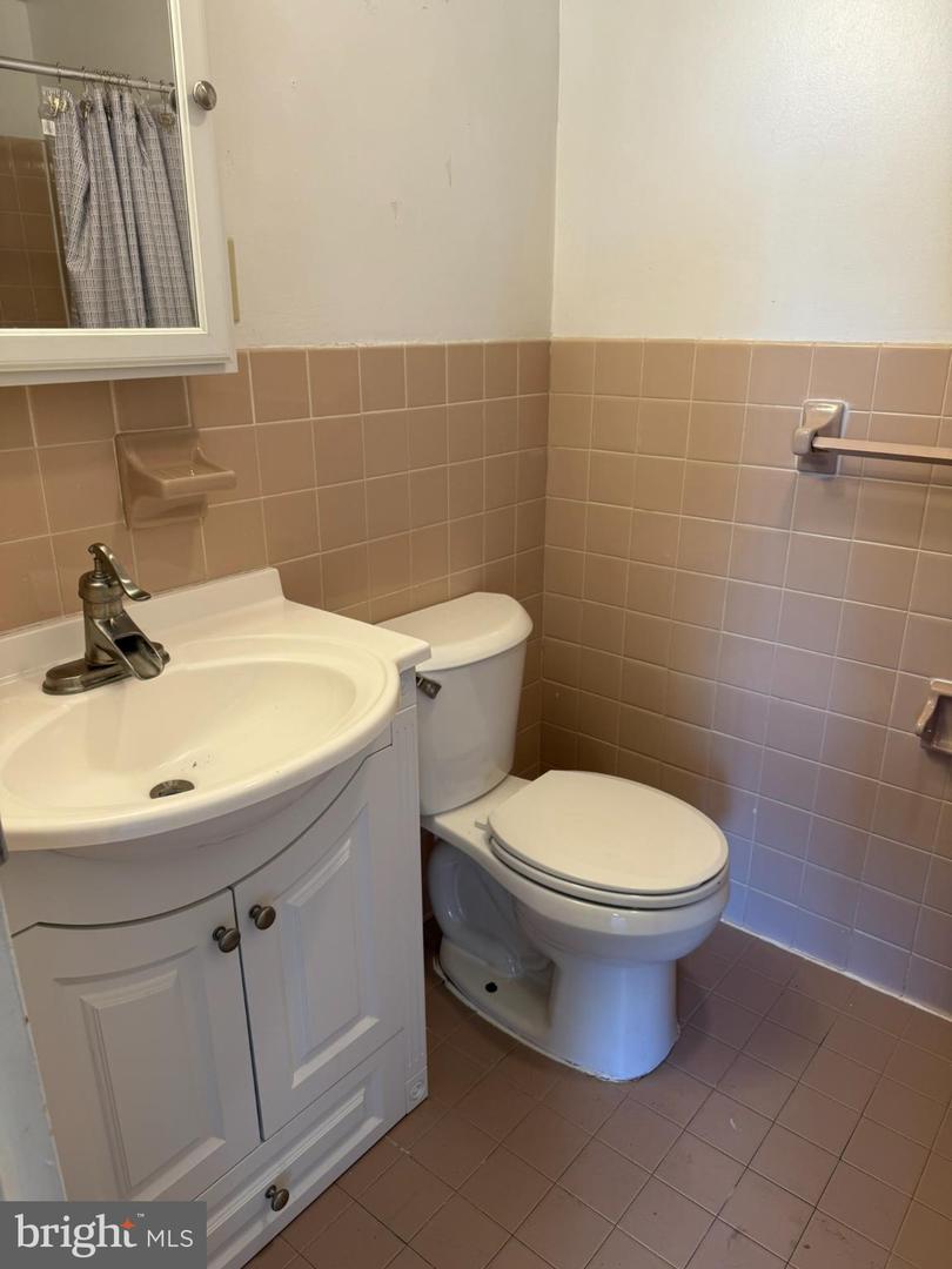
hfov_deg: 56.8
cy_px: 634
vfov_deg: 71.6
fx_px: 880
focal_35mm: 24
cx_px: 476
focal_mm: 6.76
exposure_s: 1/60
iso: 100
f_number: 1.78
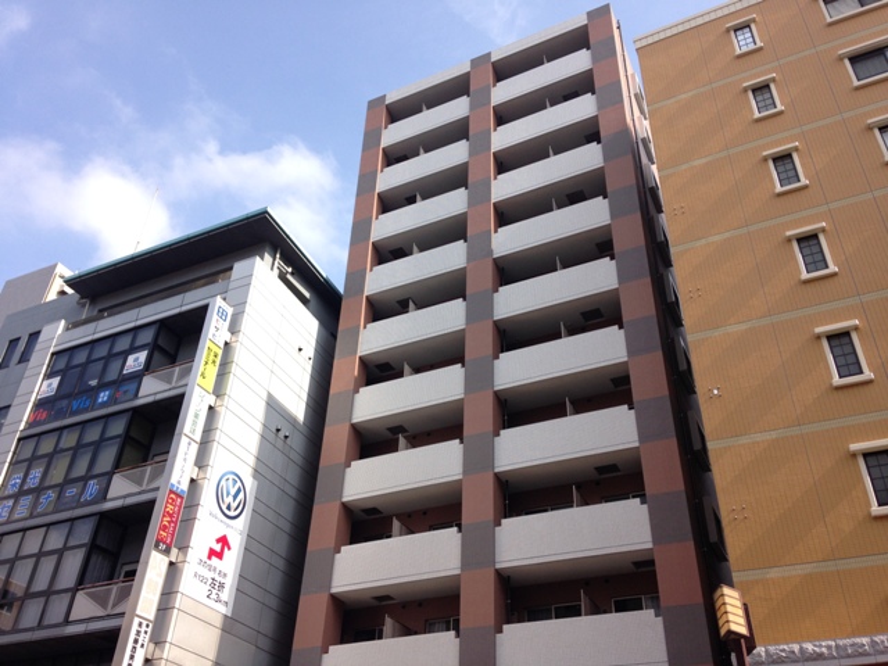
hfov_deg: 55.4
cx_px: 444
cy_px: 333
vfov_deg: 42.9
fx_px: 847
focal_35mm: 33
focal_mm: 4.12
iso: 50
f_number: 2.4
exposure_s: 1/874
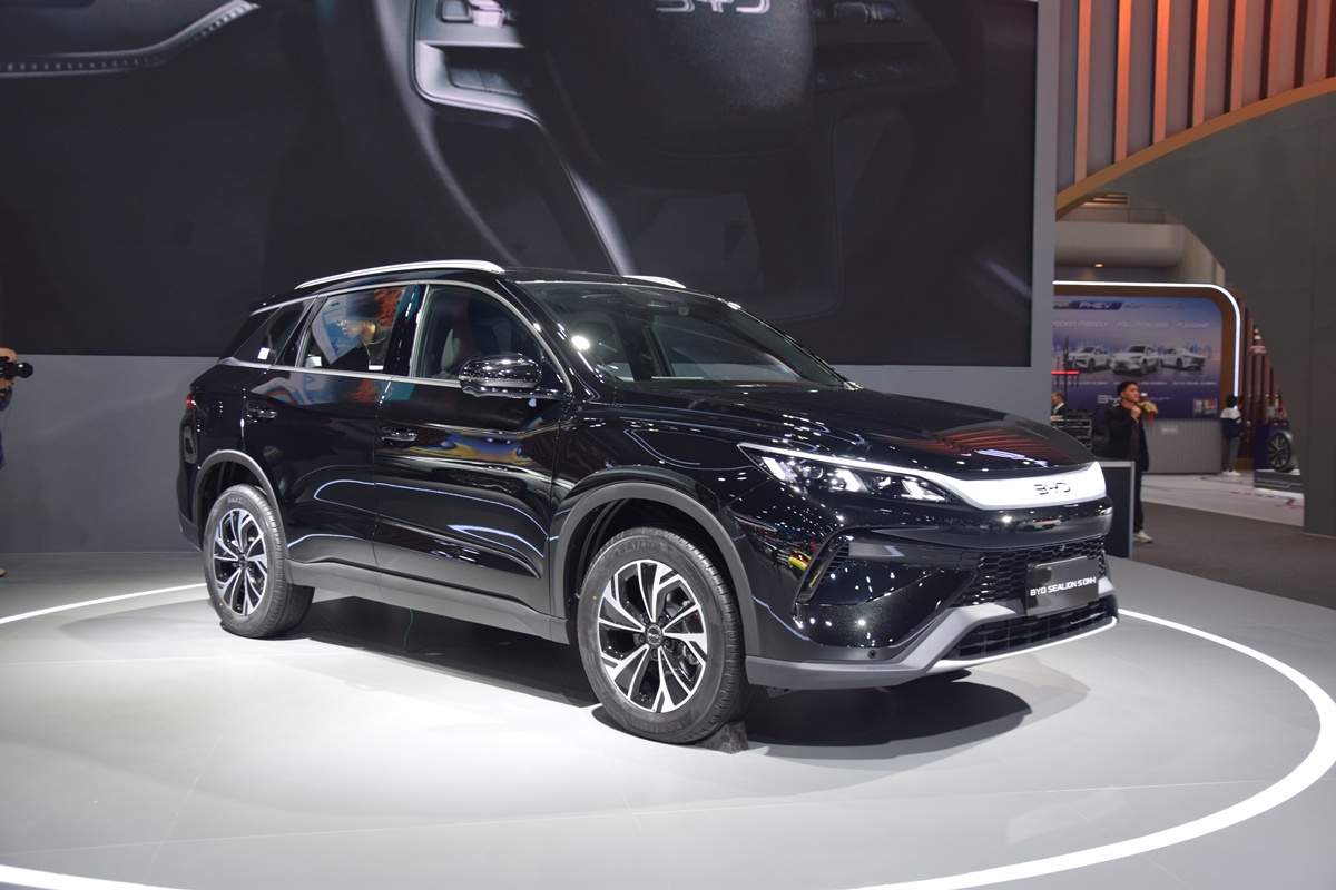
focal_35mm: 36
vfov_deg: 36.9
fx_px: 1336
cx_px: 668
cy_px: 445
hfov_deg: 53.1
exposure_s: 1/80
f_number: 4.5
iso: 400
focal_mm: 24
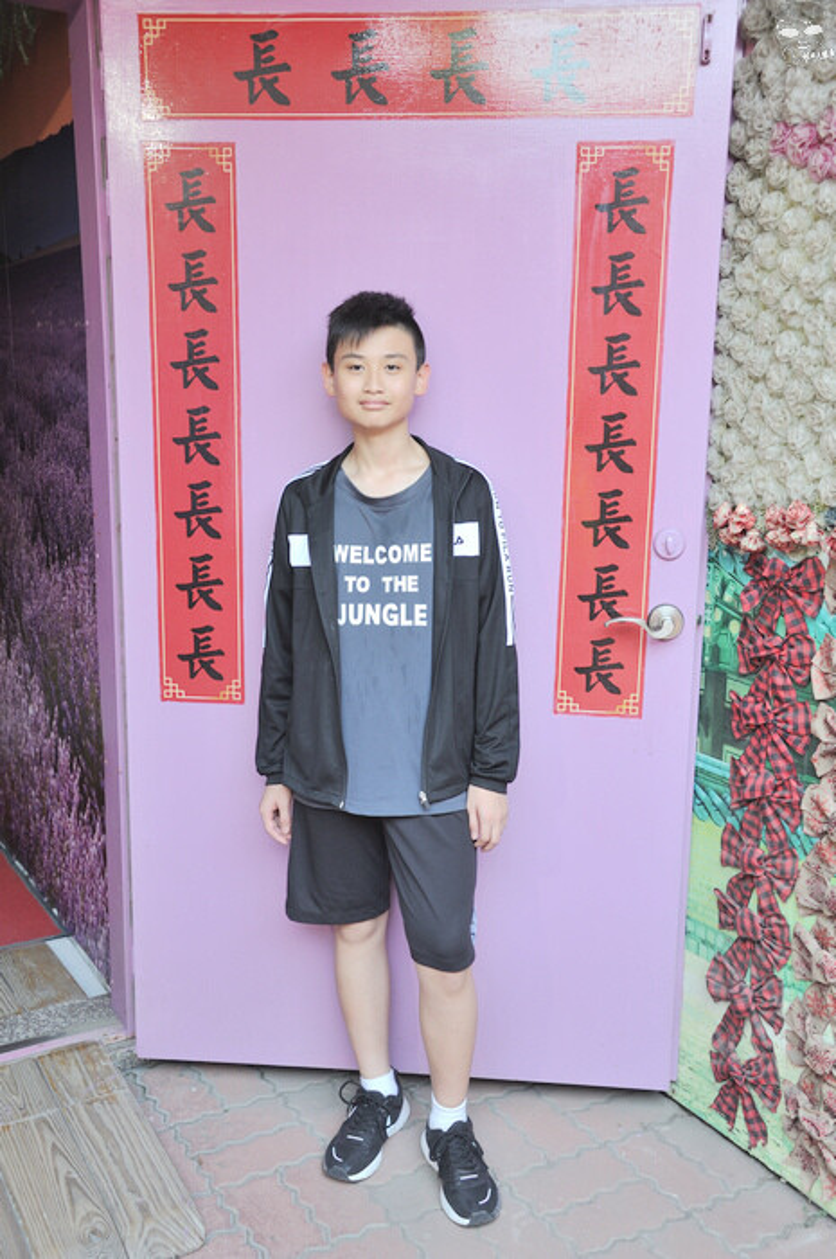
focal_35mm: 35
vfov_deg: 54.5
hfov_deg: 37.8
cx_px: 418
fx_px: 1222
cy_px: 630
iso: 400
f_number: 5.6
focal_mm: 35
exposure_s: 1/50
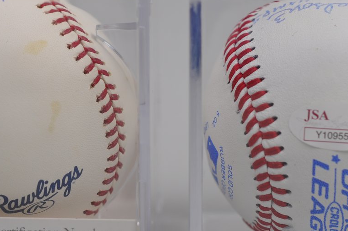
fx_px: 1303
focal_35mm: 135
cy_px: 131
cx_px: 174
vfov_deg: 10.1
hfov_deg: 15.2
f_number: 4.5
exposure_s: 1/80
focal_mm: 40
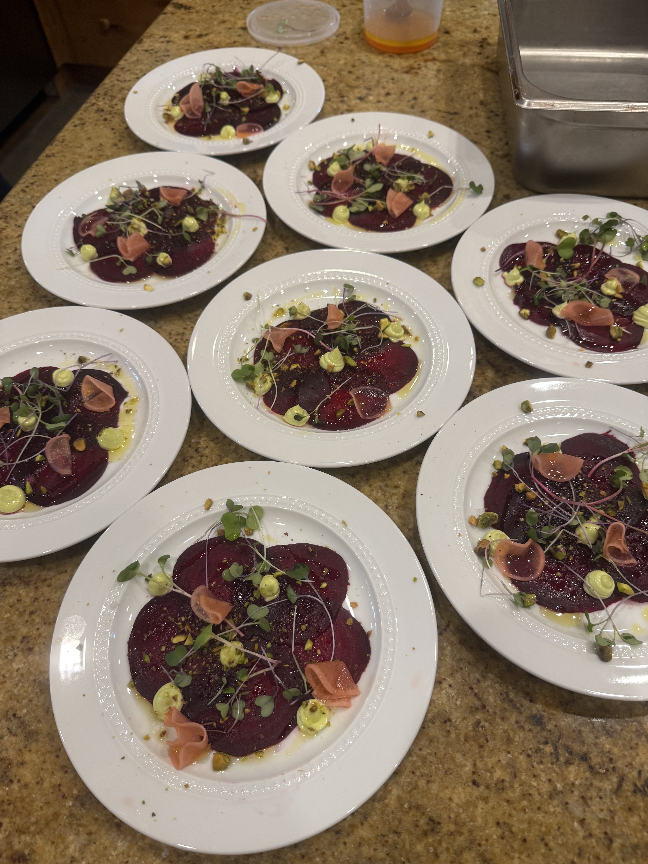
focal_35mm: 24
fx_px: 599
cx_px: 324
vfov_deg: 71.6
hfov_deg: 56.8
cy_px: 432
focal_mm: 6.76
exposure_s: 1/60
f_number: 1.78
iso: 125
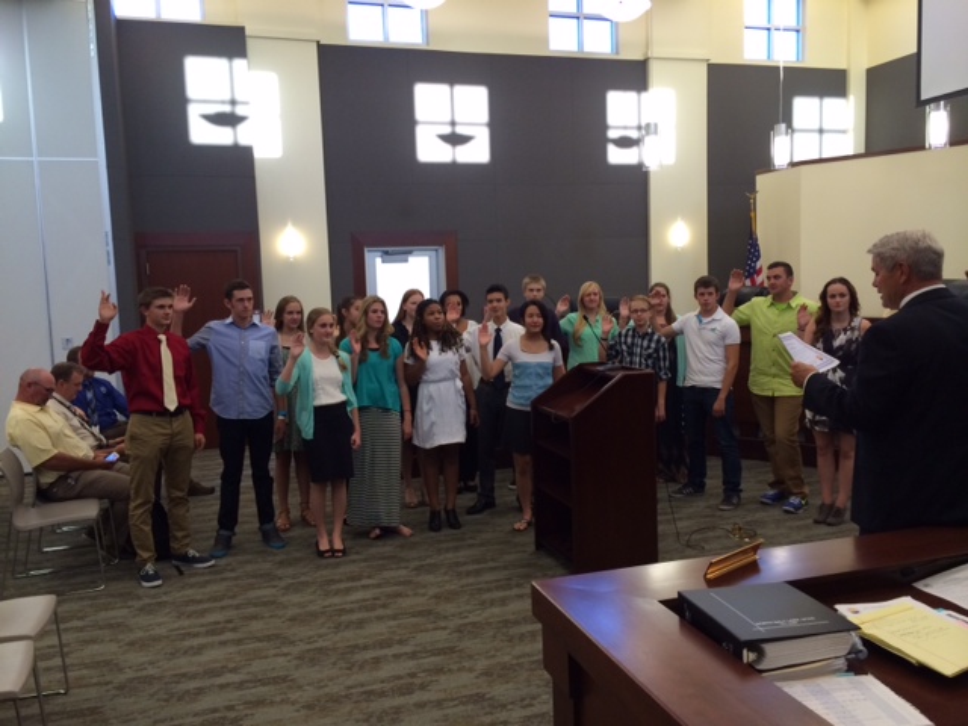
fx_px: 839
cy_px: 363
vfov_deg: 46.8
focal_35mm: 30
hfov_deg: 60.0
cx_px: 484
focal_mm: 4.12
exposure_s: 1/30
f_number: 2.2
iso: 50
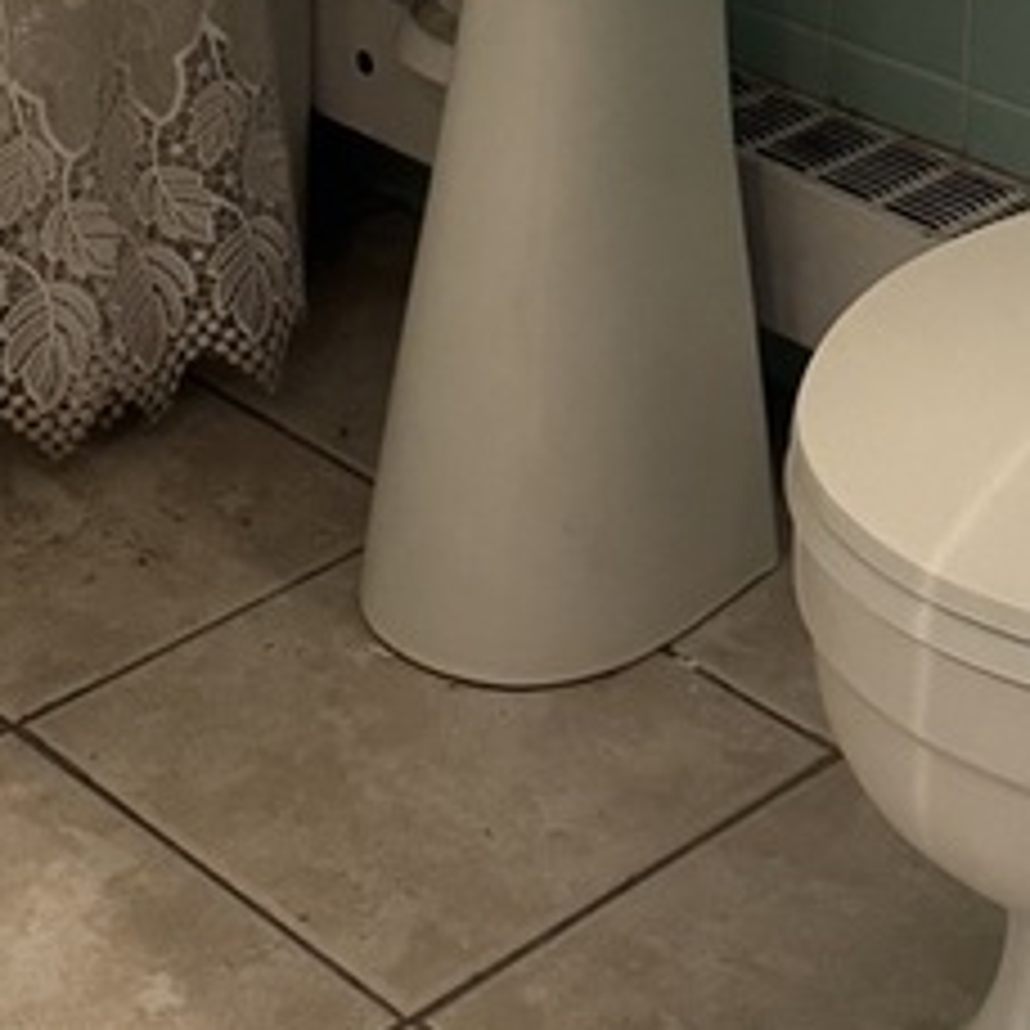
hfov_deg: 17.3
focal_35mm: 100
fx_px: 3366
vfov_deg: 16.5
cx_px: 225
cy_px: -297
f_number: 1.78
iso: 800
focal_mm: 6.76
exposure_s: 1/60
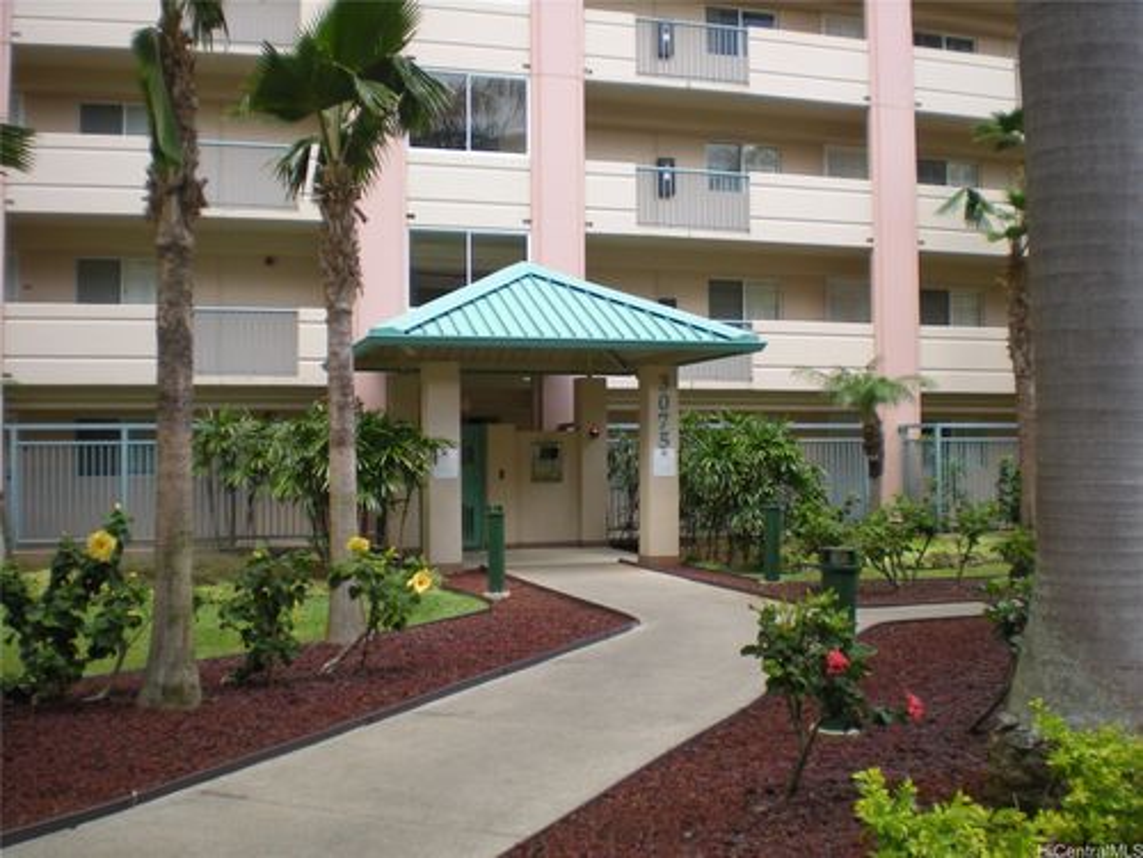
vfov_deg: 37.7
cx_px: 572
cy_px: 429
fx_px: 1255
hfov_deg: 49.0
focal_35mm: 38
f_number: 3.1
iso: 89
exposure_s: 1/178
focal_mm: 6.3
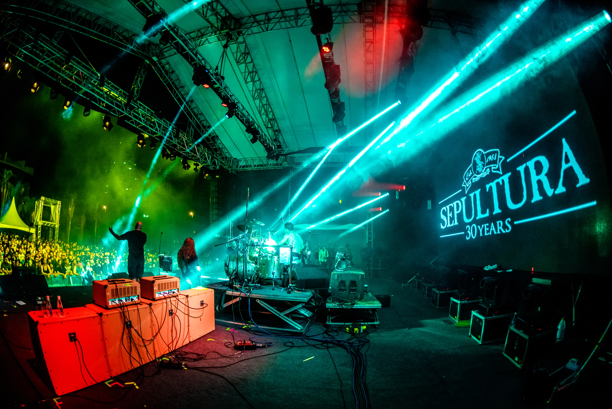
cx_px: 306
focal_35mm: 16
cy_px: 204
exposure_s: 1/250
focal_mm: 16
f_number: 3.2
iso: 1600
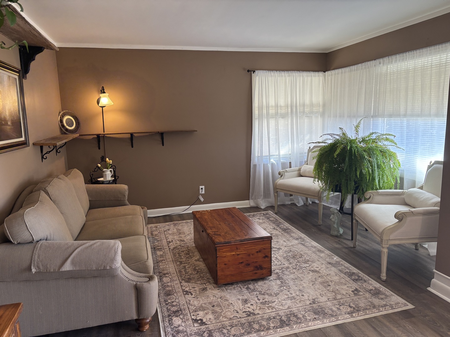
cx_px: 225
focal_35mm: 26
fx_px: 338
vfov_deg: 53.1
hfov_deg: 67.3
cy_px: 168
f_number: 1.6
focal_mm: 5.96
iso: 125
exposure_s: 1/60
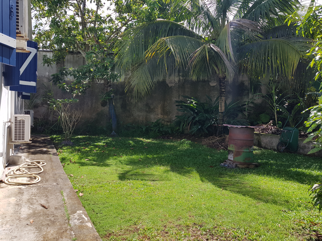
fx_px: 242
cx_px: 161
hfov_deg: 67.3
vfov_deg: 53.1
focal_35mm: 26
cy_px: 120
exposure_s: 1/1984
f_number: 1.7
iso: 50
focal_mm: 4.2
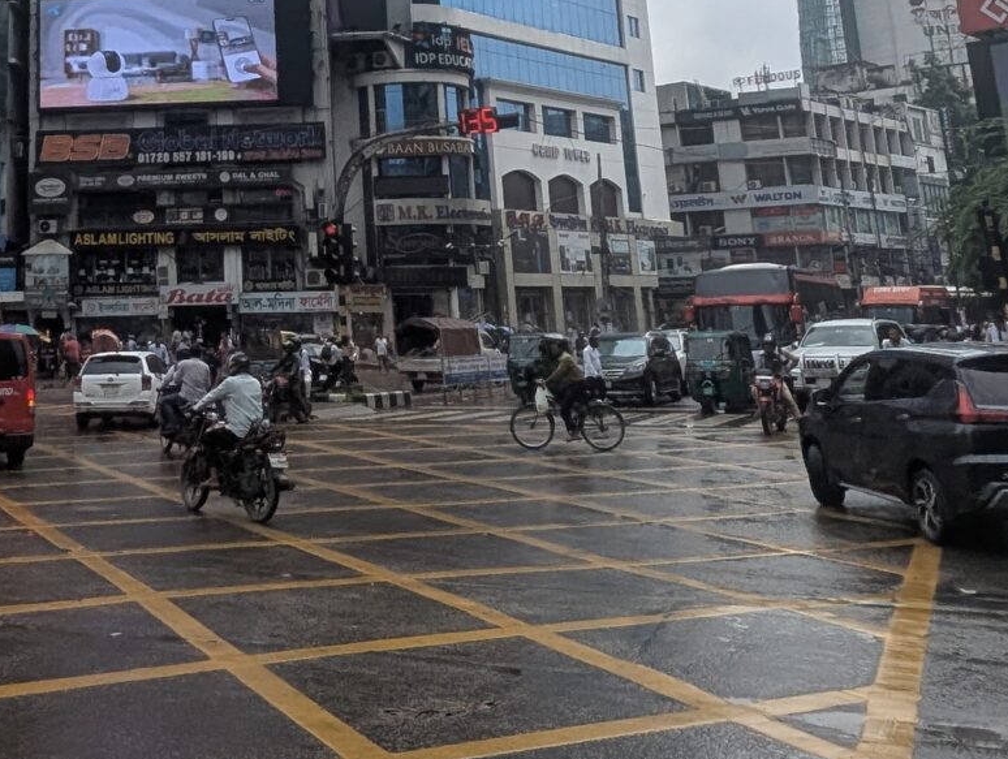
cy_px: -29
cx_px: 163
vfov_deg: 30.8
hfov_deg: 41.4
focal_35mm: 43
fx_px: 1254
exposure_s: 1/2564
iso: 49
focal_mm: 1.95
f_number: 2.2
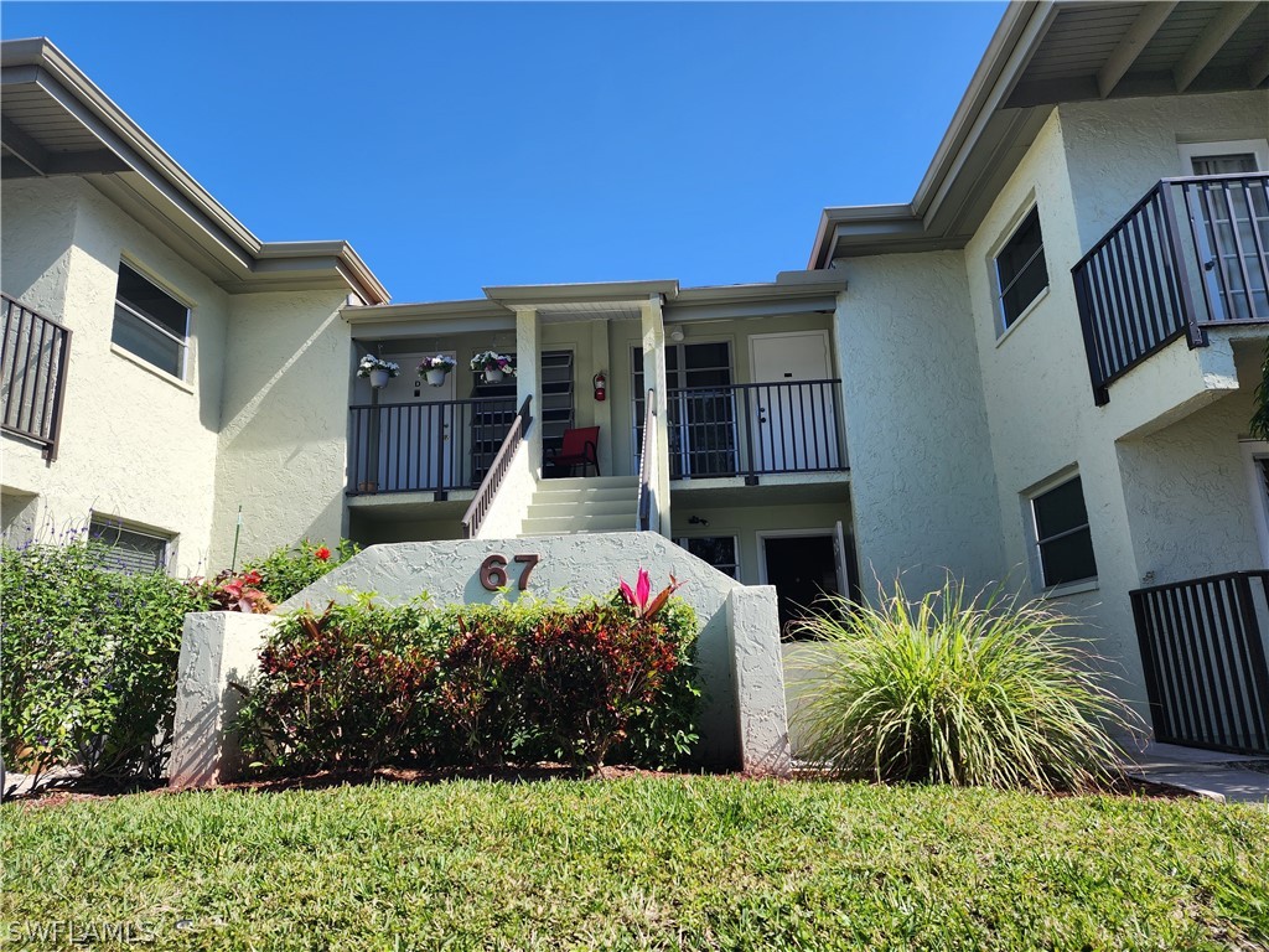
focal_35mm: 23
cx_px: 634
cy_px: 476
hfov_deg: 73.9
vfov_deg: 58.9
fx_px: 843
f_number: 1.8
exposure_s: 1/773
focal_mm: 6.4
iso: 12
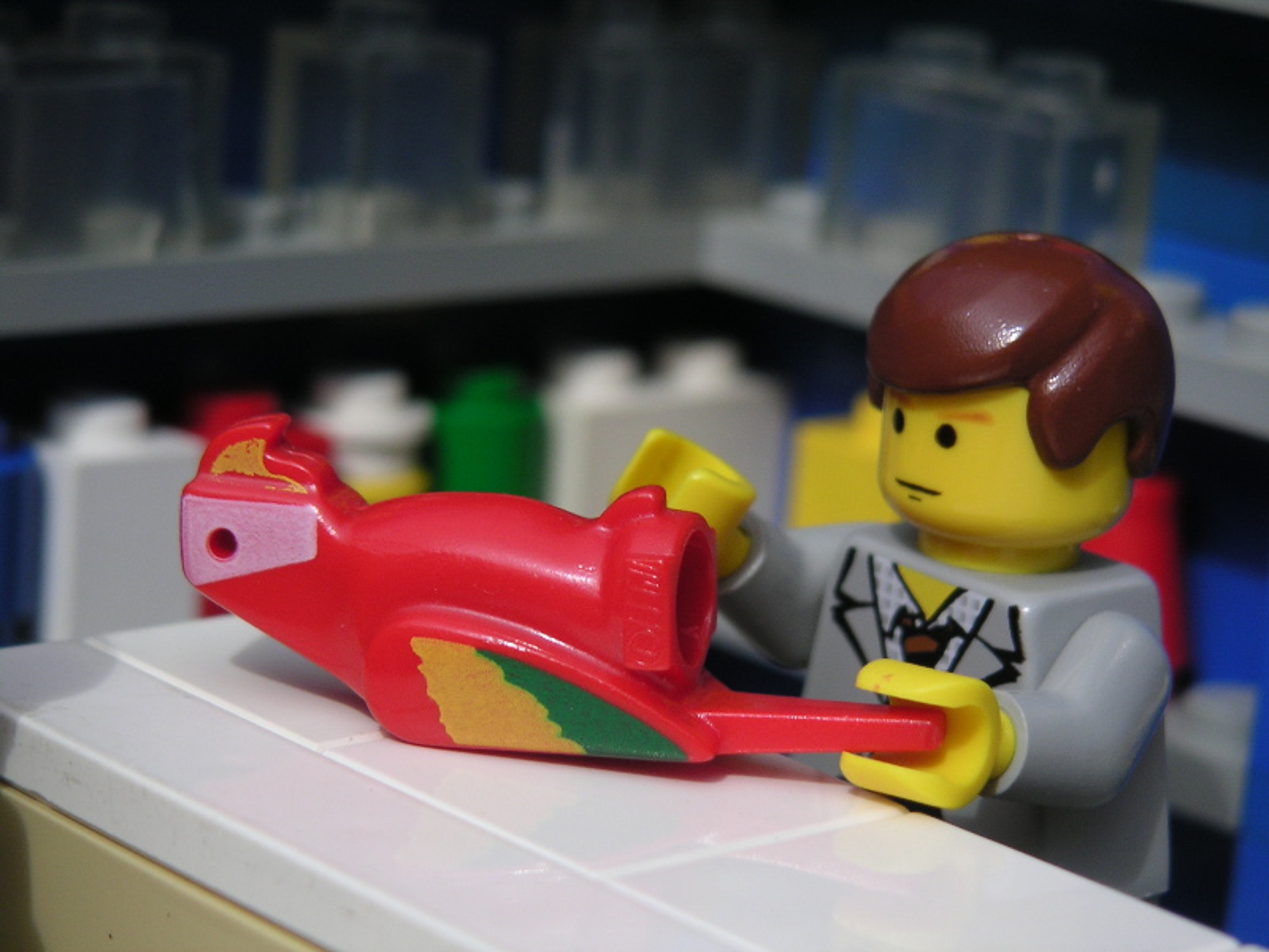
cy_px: 476
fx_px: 4069
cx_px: 634
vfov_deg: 13.3
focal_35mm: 111
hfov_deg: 17.7
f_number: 8
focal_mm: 17.1
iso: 50
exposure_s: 1/180
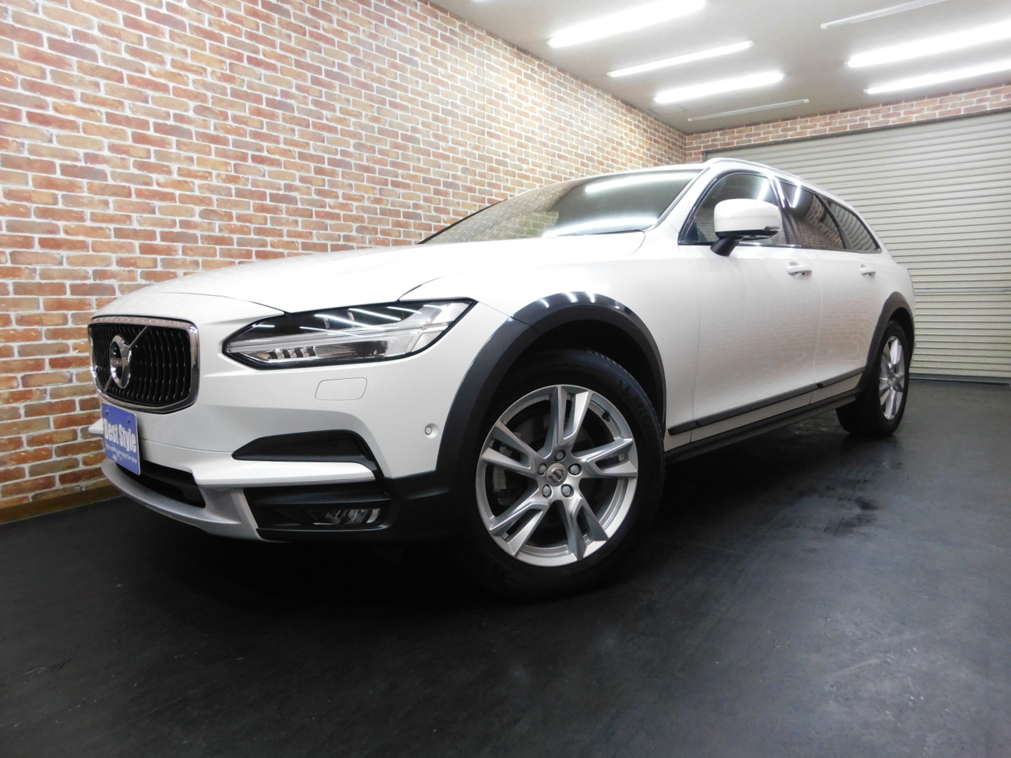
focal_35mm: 23
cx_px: 506
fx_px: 672
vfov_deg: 58.9
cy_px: 379
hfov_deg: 73.9
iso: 280
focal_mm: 4
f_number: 3
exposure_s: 1/30
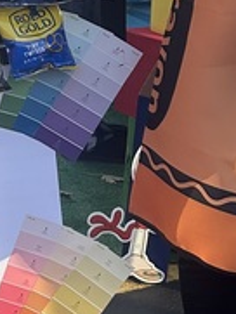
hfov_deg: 9.8
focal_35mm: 147
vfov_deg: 13.4
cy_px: 128
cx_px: -111
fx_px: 1335
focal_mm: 5.7
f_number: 1.5
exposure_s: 1/604
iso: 50
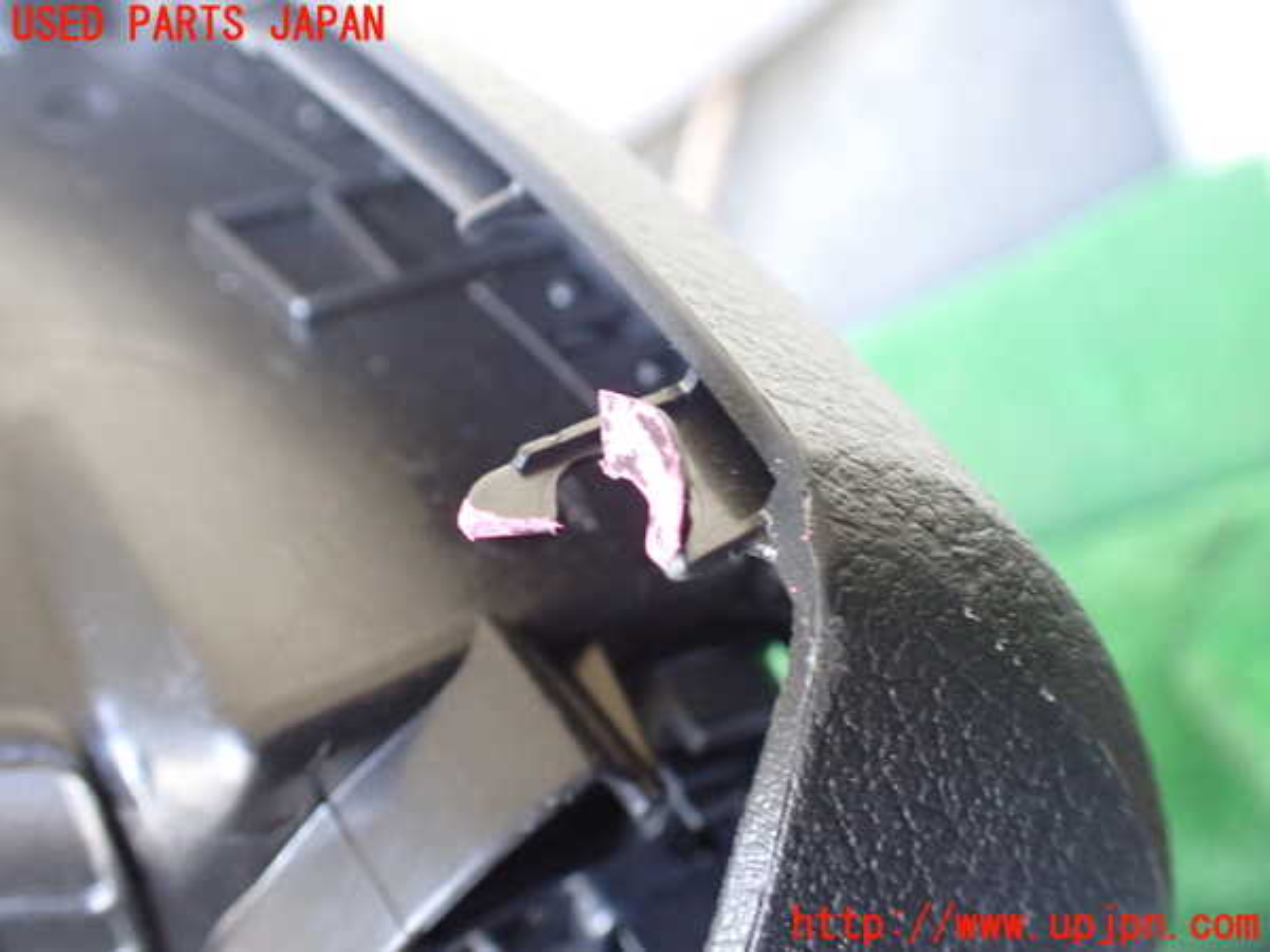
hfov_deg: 60.0
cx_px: 635
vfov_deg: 46.8
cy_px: 476
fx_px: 1101
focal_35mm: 30
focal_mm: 5.4
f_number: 2.3
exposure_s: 1/60
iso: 800
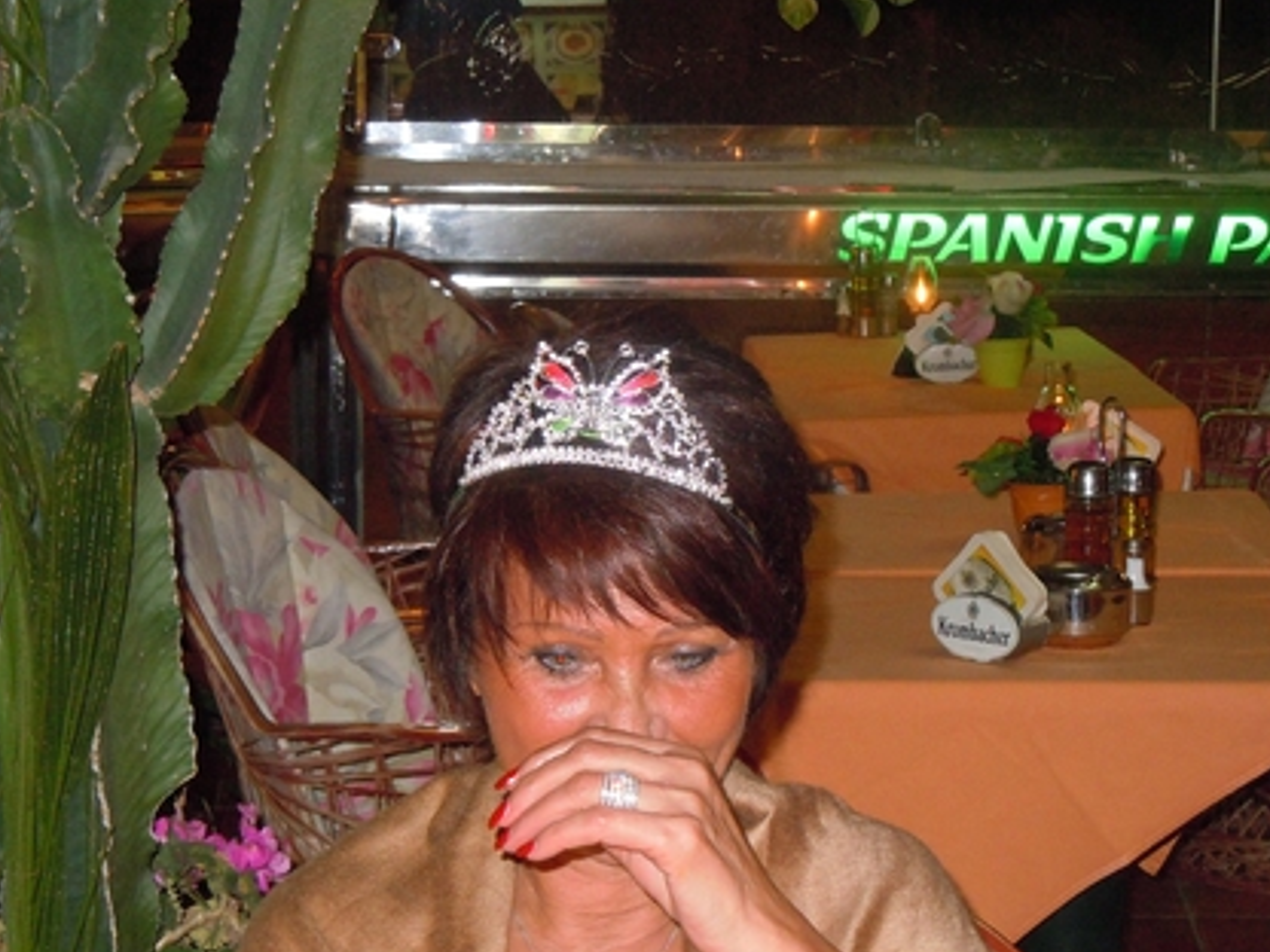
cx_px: 553
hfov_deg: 20.0
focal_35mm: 98
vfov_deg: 15.1
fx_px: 3595
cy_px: 488
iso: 500
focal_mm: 12.2
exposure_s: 1/40
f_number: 4.1
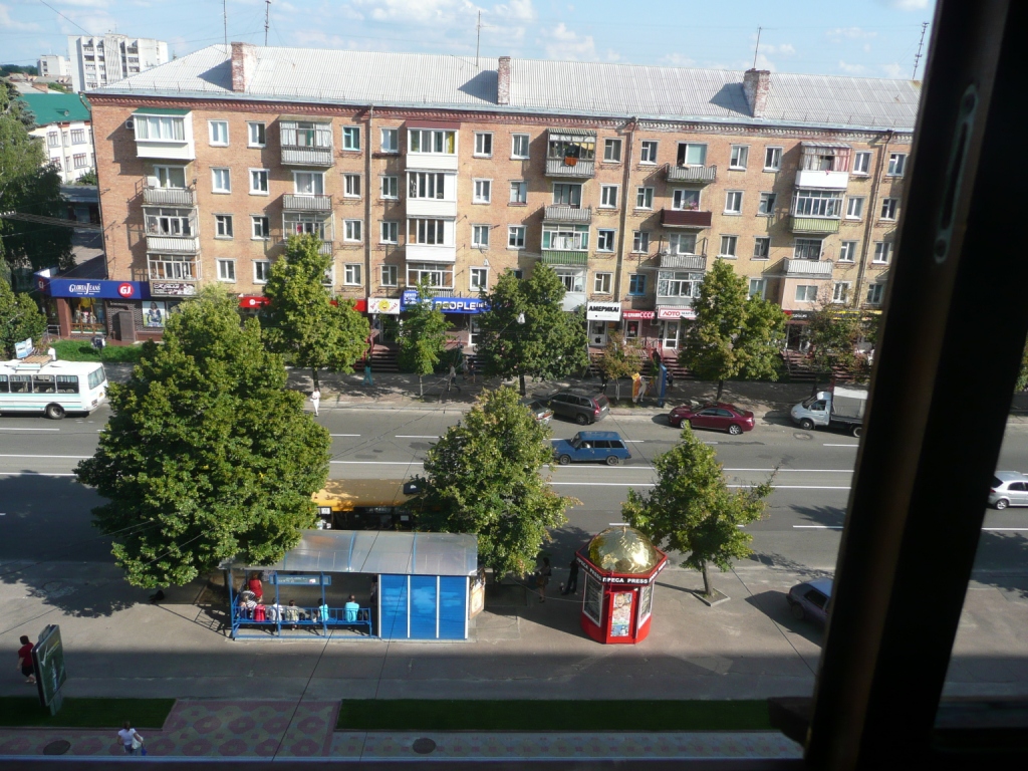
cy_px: 386
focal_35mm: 28
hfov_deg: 63.4
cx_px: 514
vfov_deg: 49.7
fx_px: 832
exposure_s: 1/640
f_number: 3.3
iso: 100
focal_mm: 4.6
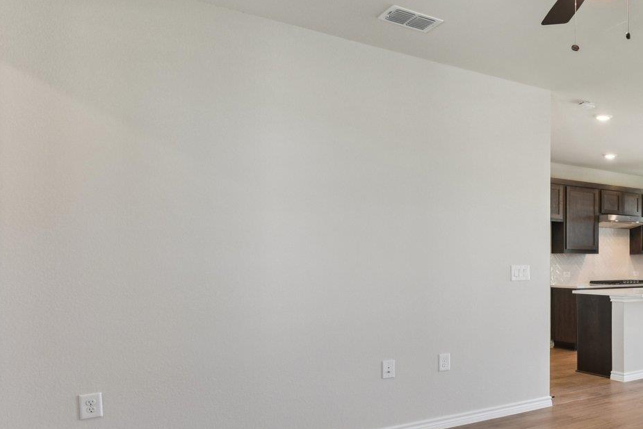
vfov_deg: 42.2
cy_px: 255
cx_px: 639
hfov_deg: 49.5
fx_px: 554
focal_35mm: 31
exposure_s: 1/50
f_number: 8
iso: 400
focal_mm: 14
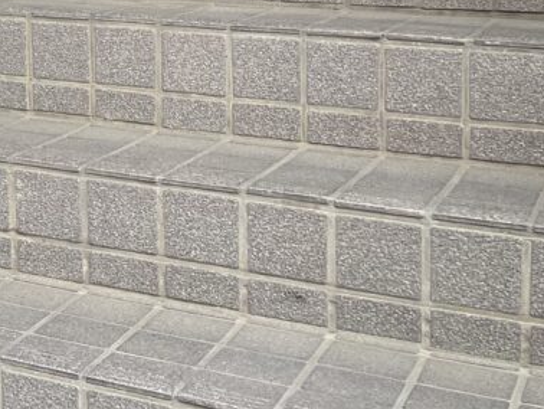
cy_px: -27
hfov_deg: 18.7
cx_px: -348
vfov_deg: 16.4
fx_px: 1384
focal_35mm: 88
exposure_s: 1/126
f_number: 1.6
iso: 32
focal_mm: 4.2
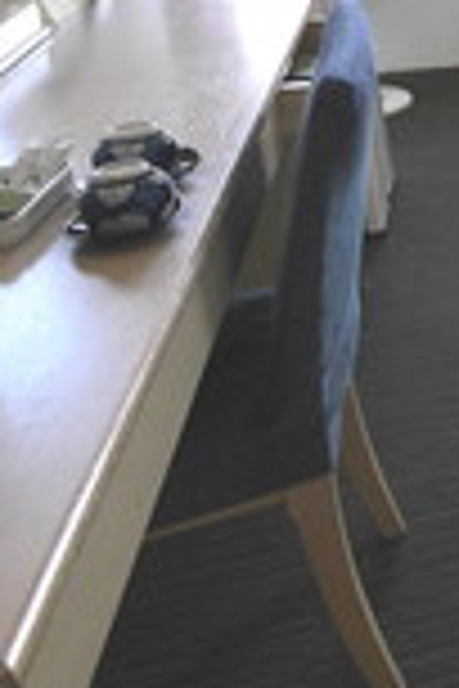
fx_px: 1090
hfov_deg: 16.0
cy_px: 40
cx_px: 1008
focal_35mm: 57
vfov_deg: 32.9
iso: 160
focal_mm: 7
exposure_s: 1/100
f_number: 4
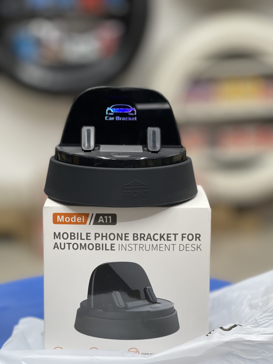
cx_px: 136
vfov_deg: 30.3
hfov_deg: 22.9
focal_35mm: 64
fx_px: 673
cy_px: 182
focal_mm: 7.5
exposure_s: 1/100
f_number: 2.2
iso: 160
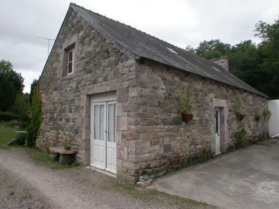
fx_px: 306
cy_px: 104
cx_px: 140
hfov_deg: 49.0
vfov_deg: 37.7
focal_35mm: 38
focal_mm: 7.85
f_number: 6
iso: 100
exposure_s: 1/228
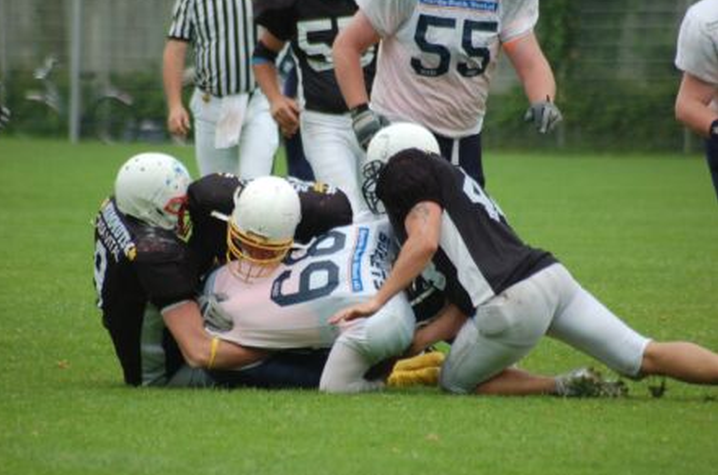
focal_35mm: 417
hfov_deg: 5.0
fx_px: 8296
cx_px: 350
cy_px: 235
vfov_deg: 3.3
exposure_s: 1/800
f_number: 5.6
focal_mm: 270
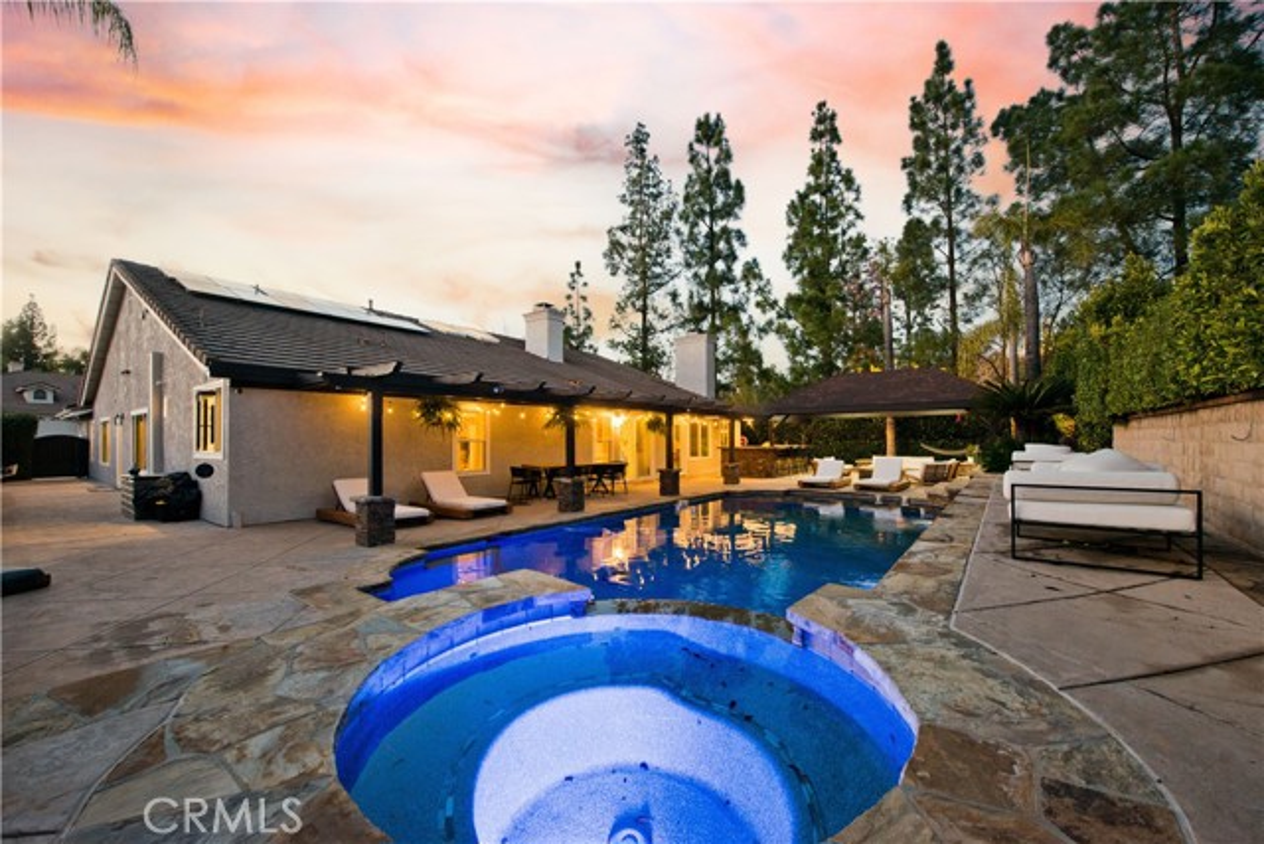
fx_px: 492
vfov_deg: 81.2
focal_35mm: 14
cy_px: 422
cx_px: 632
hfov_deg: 104.2
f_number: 5.6
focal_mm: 14
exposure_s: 1/13
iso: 1250
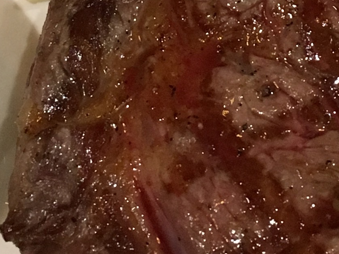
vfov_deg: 10.0
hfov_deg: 14.1
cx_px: 236
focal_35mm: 140
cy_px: -194
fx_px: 1371
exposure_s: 1/33
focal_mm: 4.15
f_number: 2.2
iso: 200
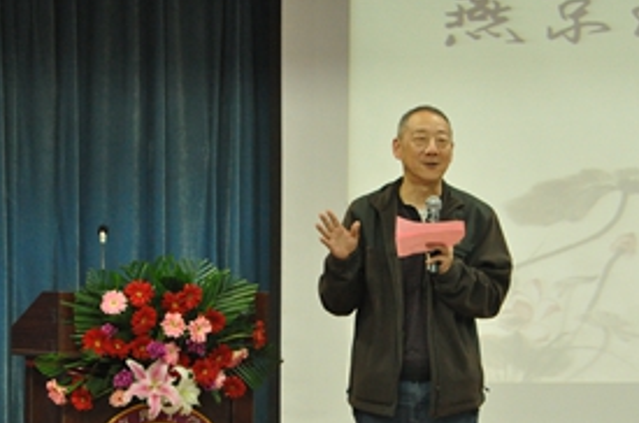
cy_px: 278
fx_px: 3737
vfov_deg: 6.5
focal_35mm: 211
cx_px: 393
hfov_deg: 9.8
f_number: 7.1
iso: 2500
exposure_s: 1/50
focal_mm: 92
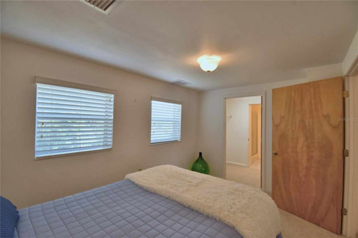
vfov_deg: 77.3
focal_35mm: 15
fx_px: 149
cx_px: 179
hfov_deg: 100.4
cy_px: 119
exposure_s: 1/100
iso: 400
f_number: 4.5
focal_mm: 10
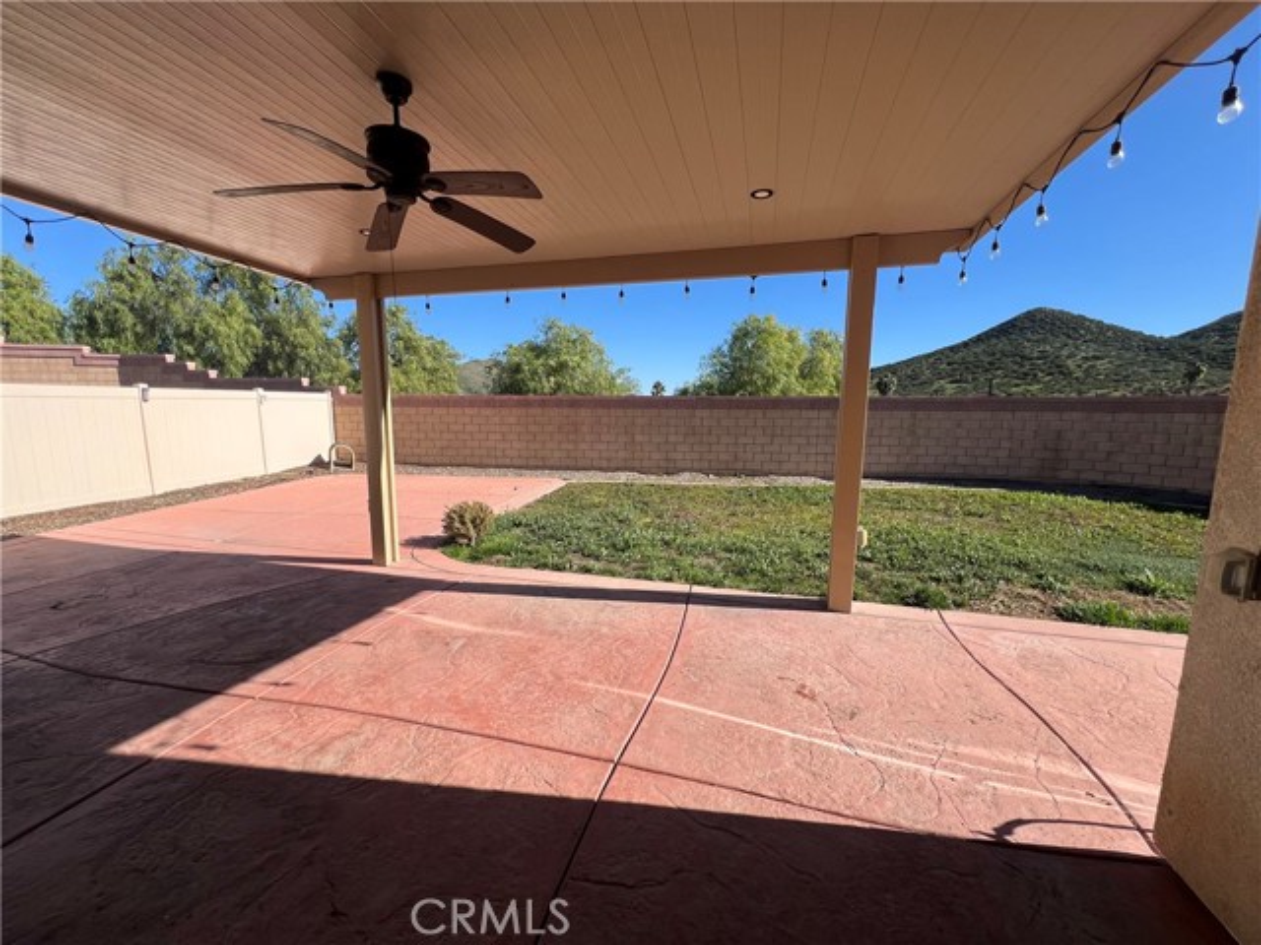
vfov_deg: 89.9
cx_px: 630
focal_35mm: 13
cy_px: 472
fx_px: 474
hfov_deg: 106.2
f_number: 1.8
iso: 32
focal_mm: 1.57
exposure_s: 1/1376
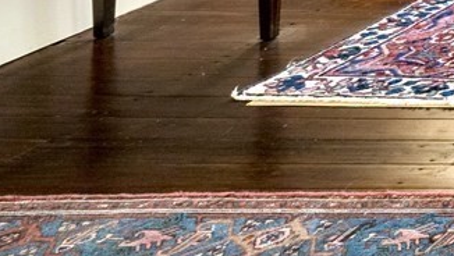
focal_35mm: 92
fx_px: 1108
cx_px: 1368
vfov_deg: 10.2
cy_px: -477
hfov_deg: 11.5
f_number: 8
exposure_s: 1/1.25
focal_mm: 14
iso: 320
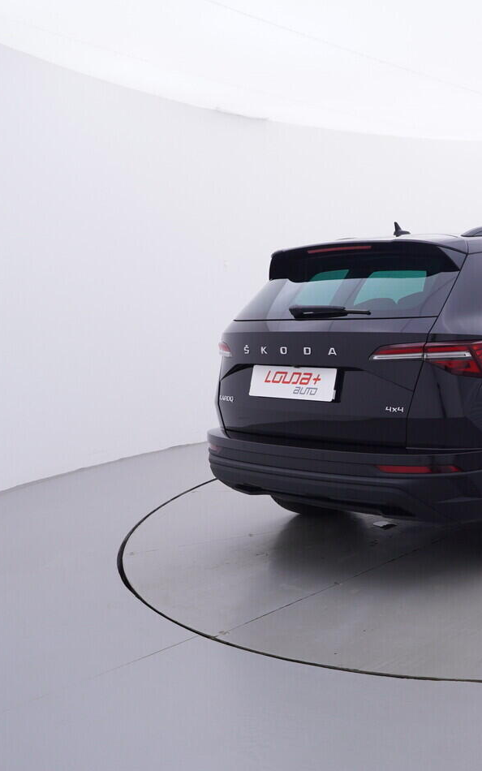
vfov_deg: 55.6
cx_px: 562
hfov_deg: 31.3
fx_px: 731
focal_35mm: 35
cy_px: 390
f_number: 5
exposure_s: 1/80
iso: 200
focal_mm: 15
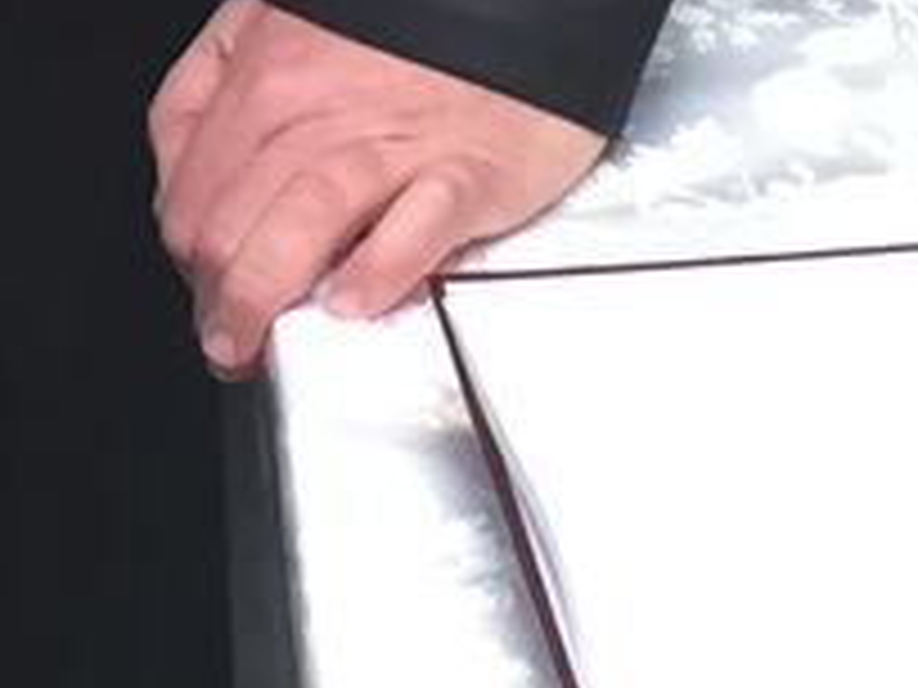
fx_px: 5277
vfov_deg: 7.2
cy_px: -710
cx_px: -608
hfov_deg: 9.6
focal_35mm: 199
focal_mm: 4.15
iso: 32
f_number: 2.2
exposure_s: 1/40
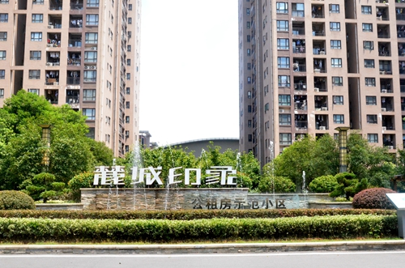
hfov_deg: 59.6
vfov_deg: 41.5
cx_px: 202
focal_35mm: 32
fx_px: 354
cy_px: 134
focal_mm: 21
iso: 3200
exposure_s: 1/640
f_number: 13
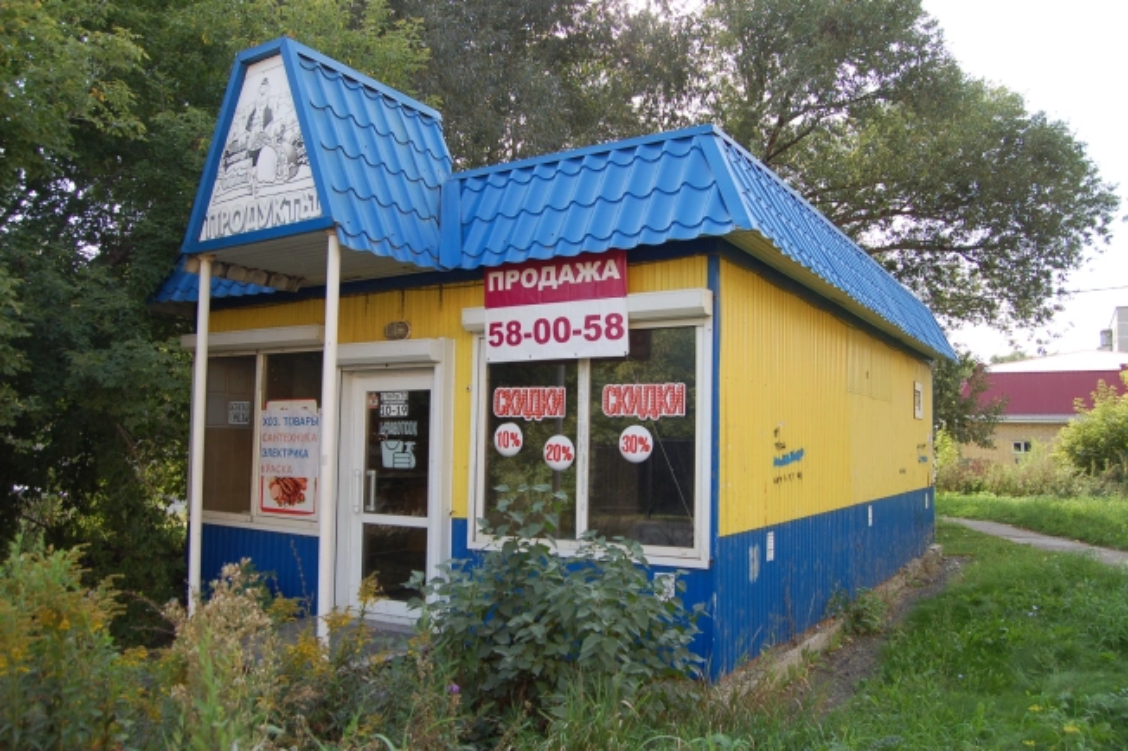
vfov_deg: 22.6
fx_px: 1879
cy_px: 376
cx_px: 564
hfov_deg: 33.4
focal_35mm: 60
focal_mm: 40
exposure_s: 1/200
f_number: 7.1
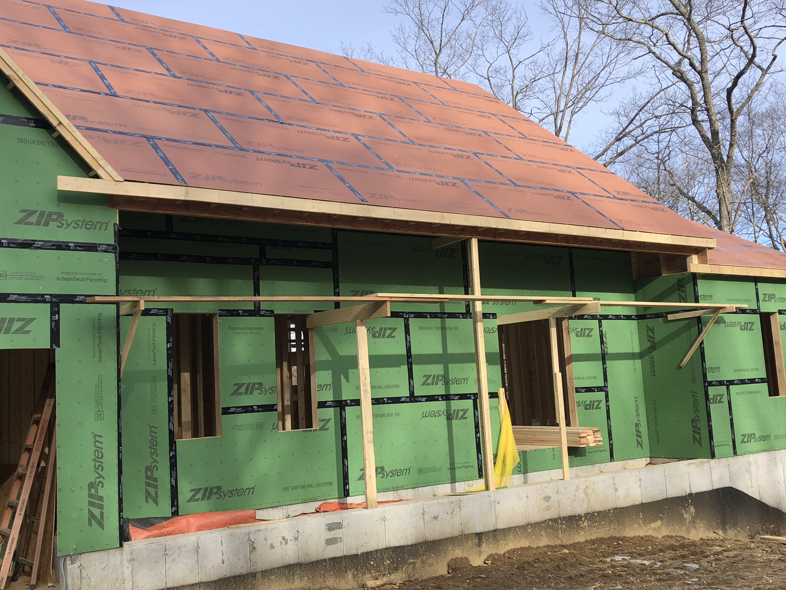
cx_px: 333
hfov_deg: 48.8
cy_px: 289
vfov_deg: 37.7
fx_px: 863
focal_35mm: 38
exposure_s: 1/857
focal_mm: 3.99
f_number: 1.8
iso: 20
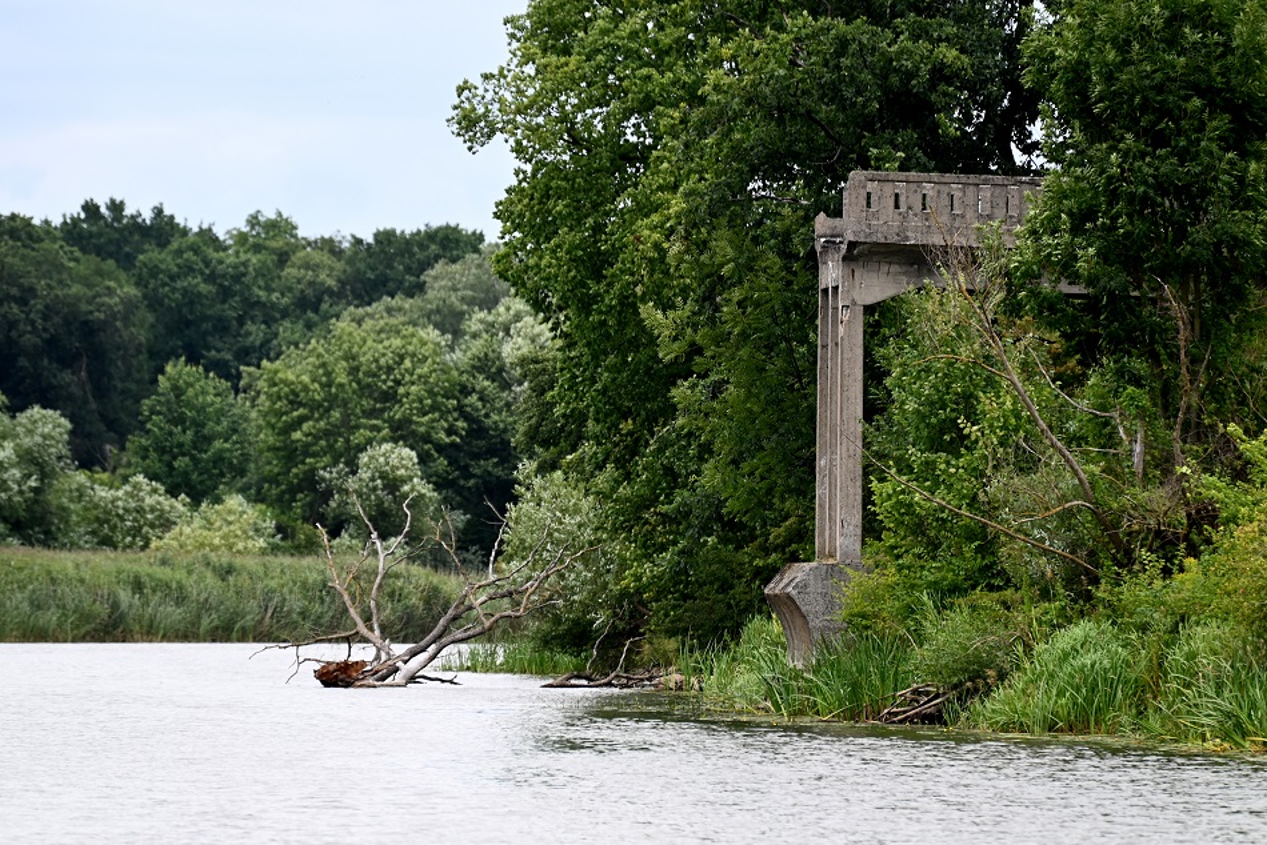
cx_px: 634
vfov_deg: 4.6
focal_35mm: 300
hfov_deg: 6.9
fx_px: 10561
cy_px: 422
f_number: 5.6
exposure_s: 1/500
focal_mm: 300
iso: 400
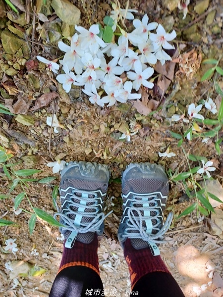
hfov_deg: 54.9
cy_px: 148
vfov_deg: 69.4
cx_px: 112
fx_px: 215
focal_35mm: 25
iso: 250
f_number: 1.8
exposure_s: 1/59
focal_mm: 4.6
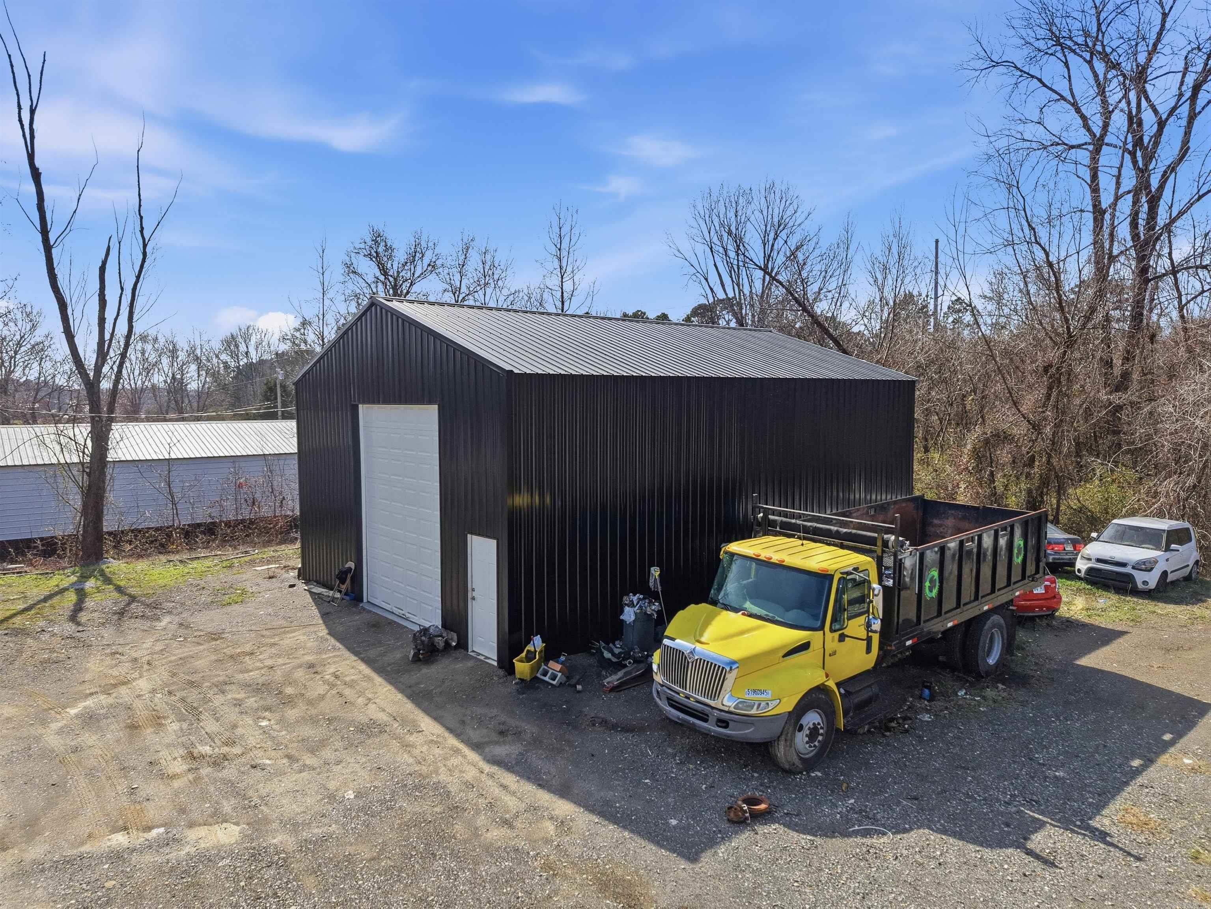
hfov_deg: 71.6
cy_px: 454
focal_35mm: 24
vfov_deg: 56.8
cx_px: 606
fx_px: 840
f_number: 1.8
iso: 190
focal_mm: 8.7
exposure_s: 1/8000
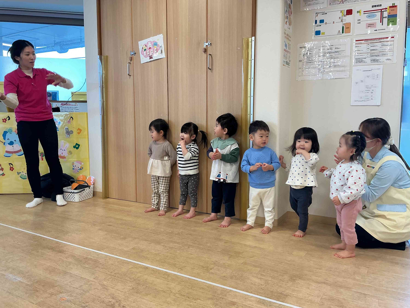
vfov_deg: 48.2
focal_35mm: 29
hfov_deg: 61.7
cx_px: 205
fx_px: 343
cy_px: 154
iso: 40
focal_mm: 3
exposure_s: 1/120
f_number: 1.8
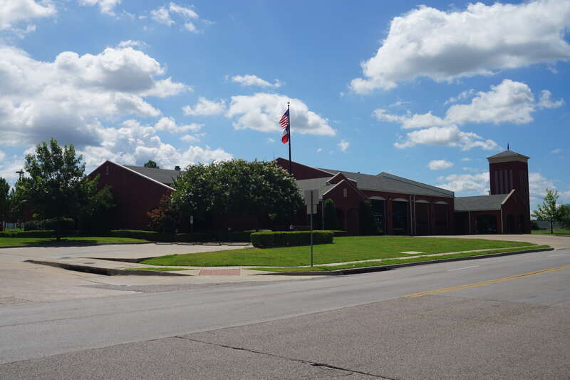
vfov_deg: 35.5
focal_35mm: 38
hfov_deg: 51.3
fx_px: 594
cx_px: 285
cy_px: 190
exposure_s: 1/250
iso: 100
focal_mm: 25
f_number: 11
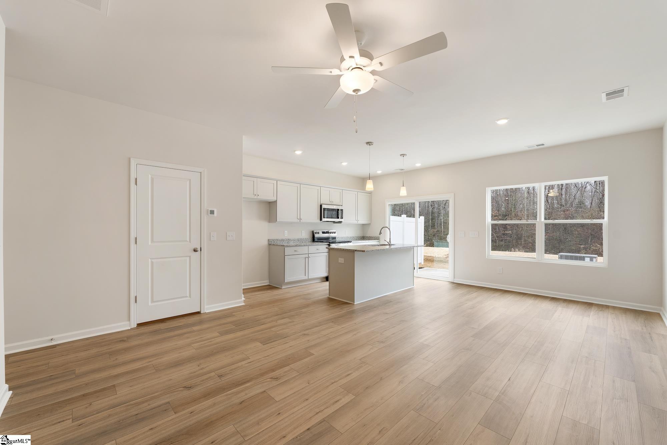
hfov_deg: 104.3
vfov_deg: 81.2
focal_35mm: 14
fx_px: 259
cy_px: 222
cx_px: 334
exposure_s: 1/10
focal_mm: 14
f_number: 6.3
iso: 400
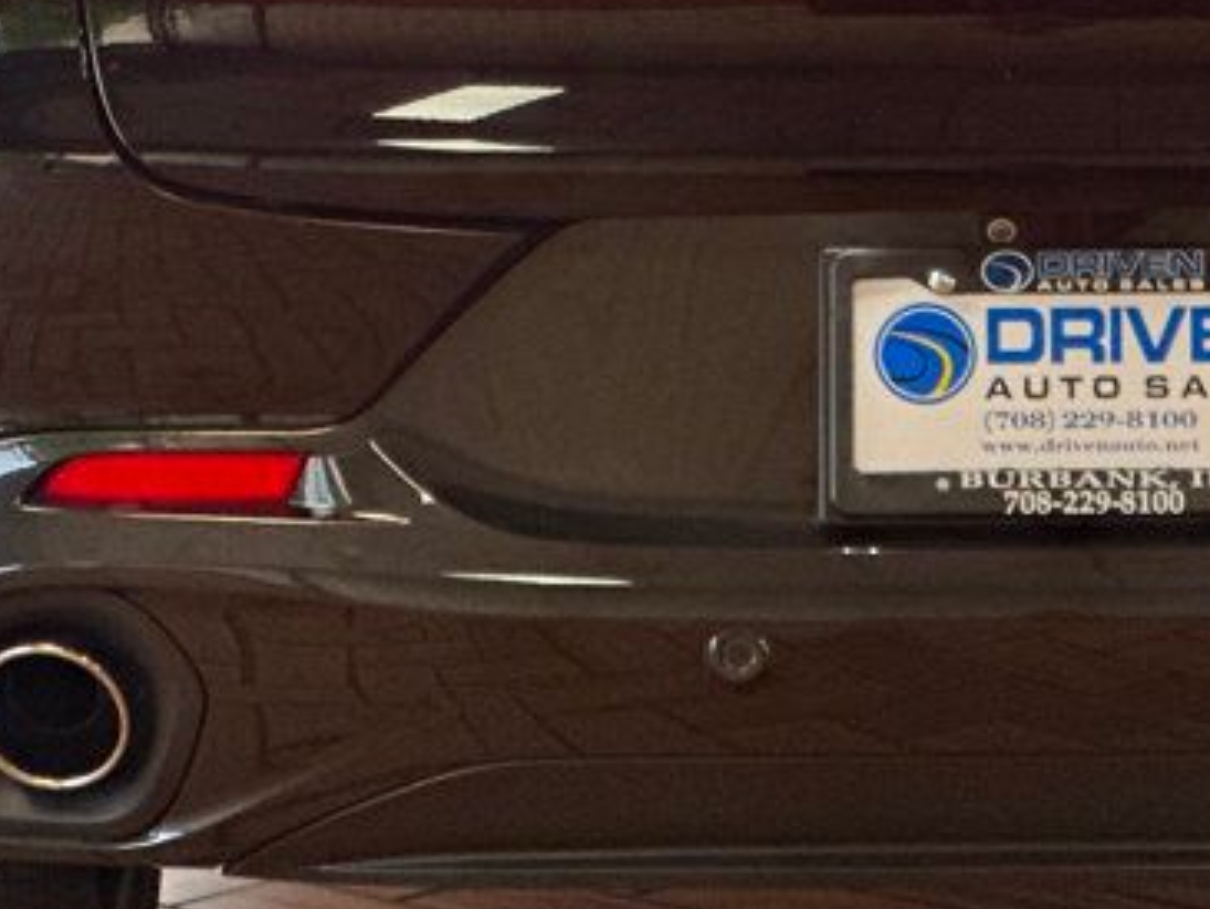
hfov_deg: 9.1
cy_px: -209
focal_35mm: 216
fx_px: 7553
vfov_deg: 6.8
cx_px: 1094
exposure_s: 1/40
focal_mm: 9
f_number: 2.8
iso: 250
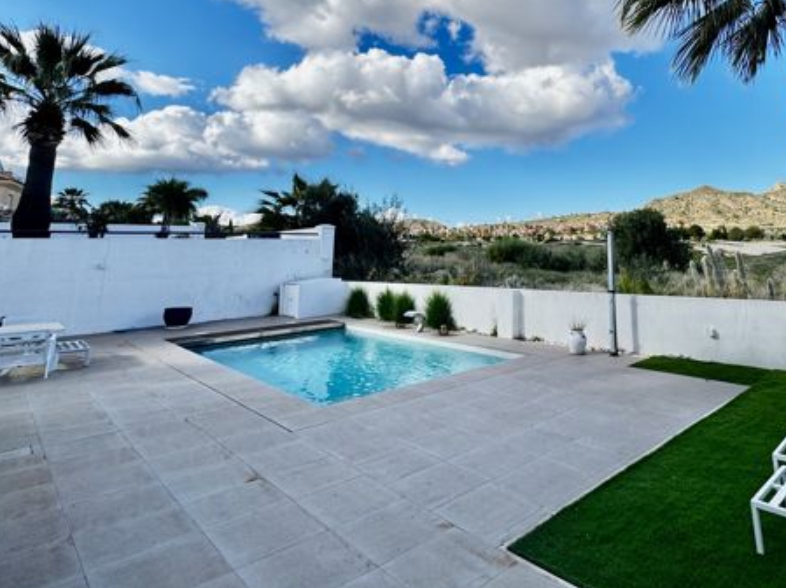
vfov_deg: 58.8
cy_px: 170
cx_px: 524
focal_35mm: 22
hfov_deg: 74.1
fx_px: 499
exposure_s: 1/713
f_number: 2.2
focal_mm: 2.22
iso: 40
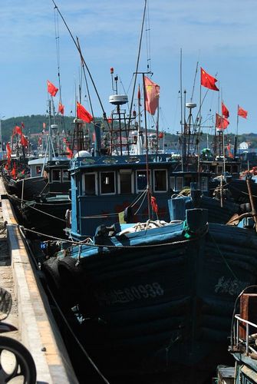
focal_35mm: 105
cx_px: 128
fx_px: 1120
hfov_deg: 13.1
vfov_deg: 19.4
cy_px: 192
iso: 100
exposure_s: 1/2500
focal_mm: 70
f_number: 5
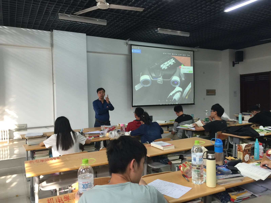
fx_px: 227
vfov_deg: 48.2
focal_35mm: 29
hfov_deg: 61.7
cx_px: 136
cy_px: 102
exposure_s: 1/33
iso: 50
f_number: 2.2
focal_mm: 4.15
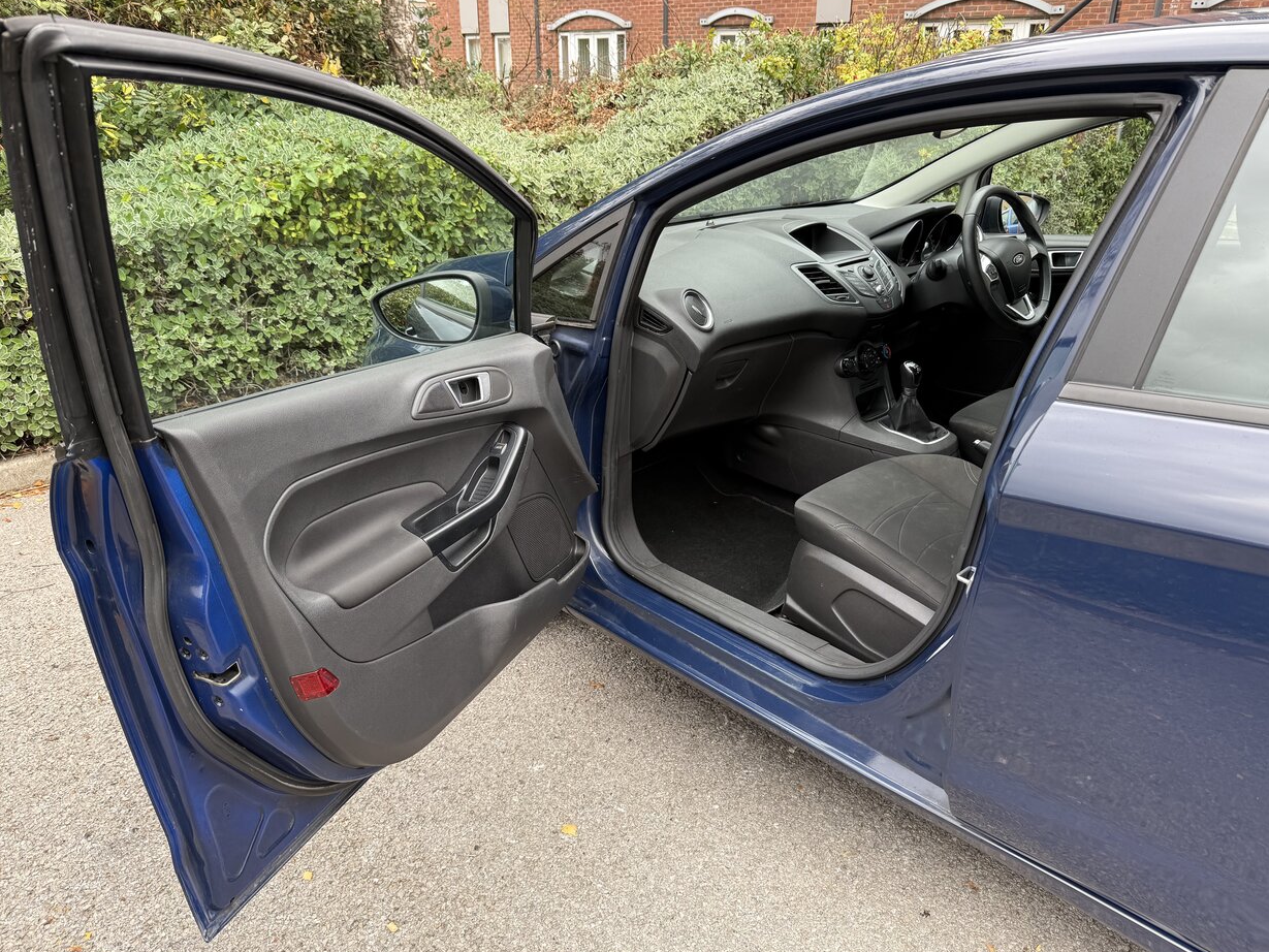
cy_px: 482
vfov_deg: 54.9
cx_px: 660
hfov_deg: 69.4
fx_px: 917
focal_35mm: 25
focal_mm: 6.76
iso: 64
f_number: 1.78
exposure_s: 1/121
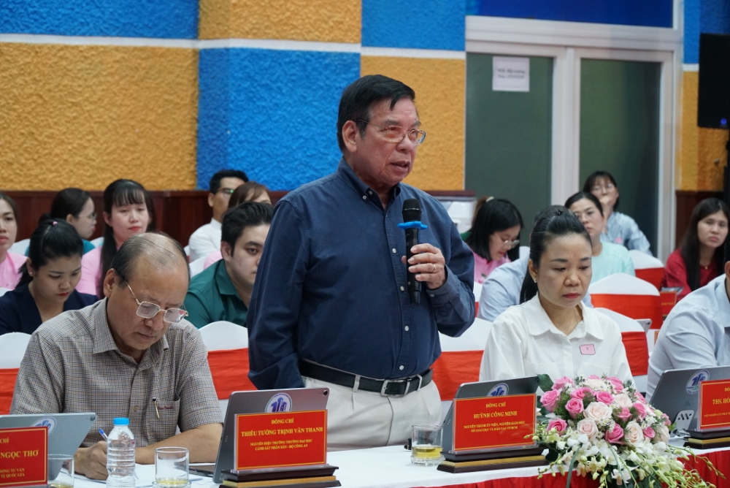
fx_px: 2100
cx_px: 365
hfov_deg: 19.7
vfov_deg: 13.2
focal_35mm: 104
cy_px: 244
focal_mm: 69
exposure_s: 1/200
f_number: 5.6
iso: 1600
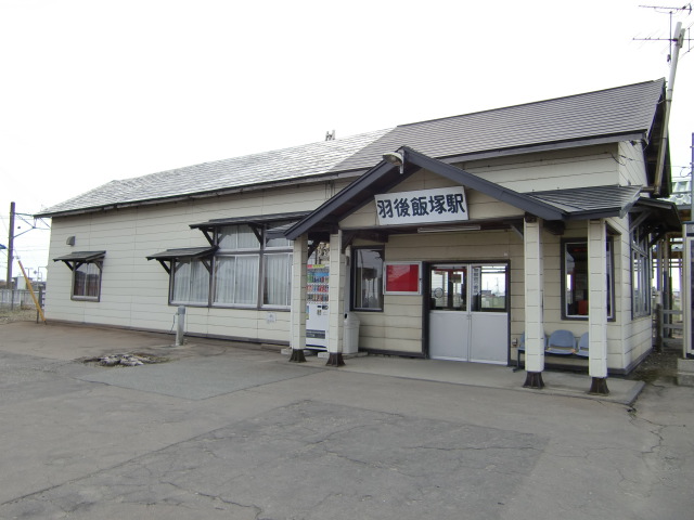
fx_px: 561
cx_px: 347
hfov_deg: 63.4
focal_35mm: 28
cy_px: 260
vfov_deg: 49.7
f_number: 2.6
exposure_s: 1/640
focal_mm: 4.9
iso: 64
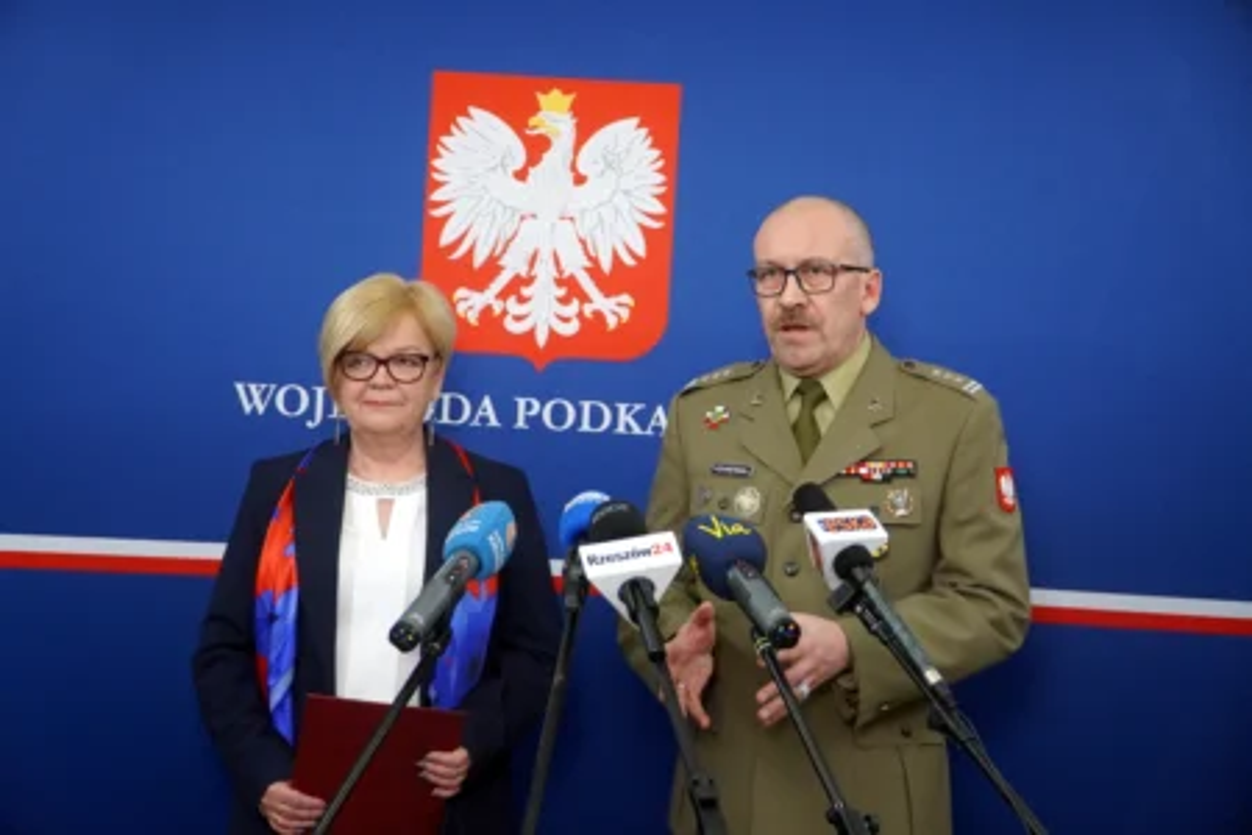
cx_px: 626
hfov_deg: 31.9
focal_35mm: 63
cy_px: 418
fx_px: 2191
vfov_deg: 21.6
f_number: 4
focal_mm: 42
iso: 2000
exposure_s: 1/160
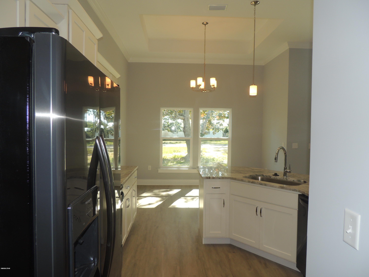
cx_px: 184
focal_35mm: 24
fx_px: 256
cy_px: 138
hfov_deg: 71.6
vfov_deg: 56.8
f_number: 3
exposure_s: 1/80
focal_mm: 4.3
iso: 100
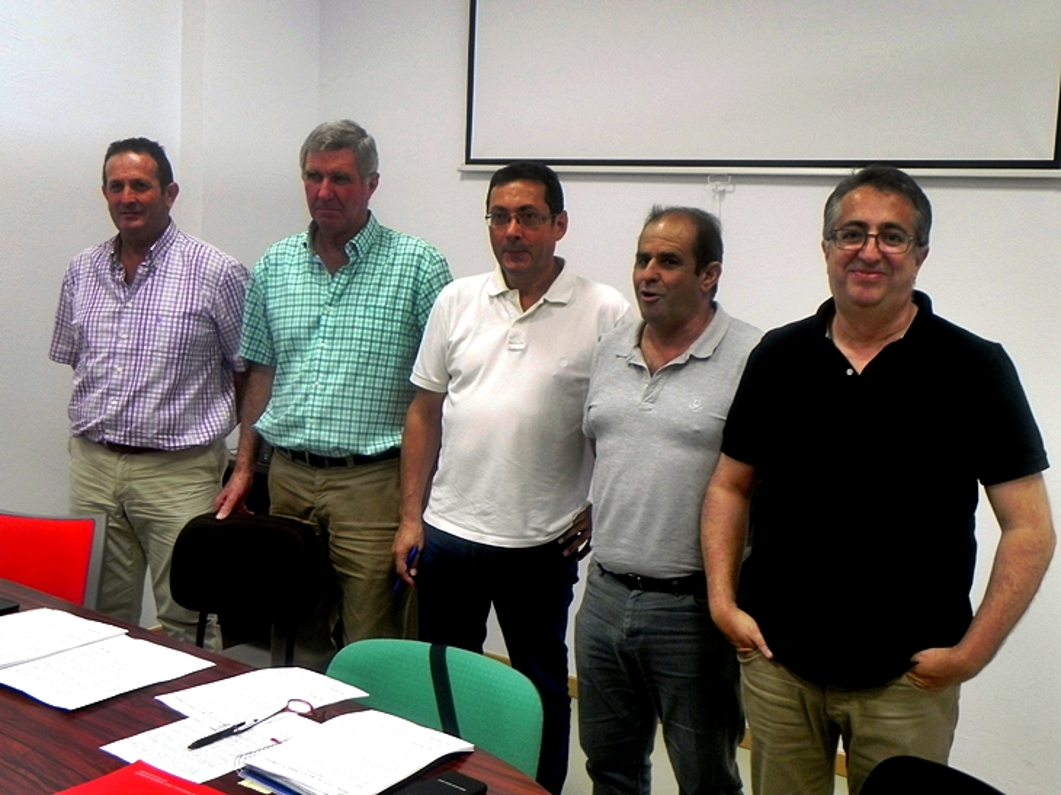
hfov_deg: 50.2
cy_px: 398
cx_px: 530
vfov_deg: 38.6
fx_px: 1134
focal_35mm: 37
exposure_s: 1/30
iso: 215
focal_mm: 6.6
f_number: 3.2
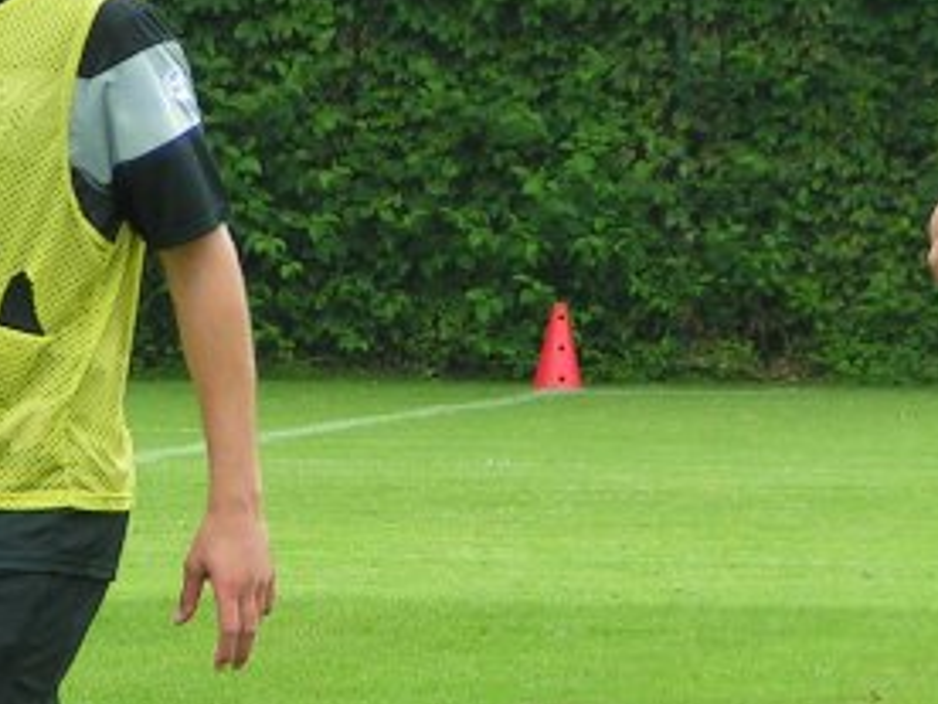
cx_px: 377
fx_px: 16936
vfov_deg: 2.4
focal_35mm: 625
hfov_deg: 3.2
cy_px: 337
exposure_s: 1/200
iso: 50
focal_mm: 33
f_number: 3.5
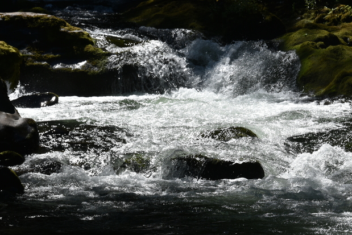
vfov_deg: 4.4
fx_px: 3032
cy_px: 175
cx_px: 247
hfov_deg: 6.6
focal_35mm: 310
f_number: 9
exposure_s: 1/320
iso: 100
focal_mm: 150
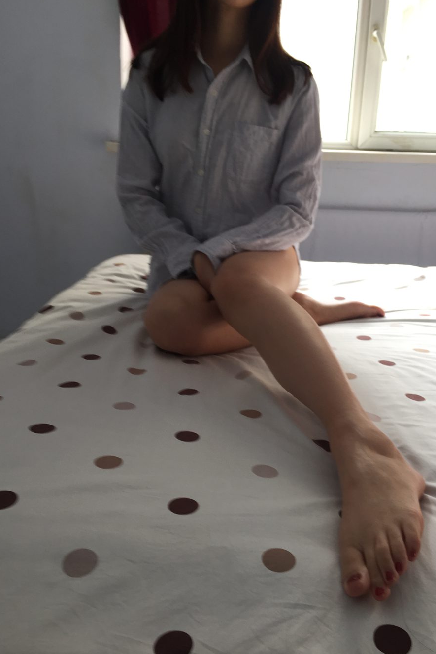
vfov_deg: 60.3
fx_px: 563
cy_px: 323
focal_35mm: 31
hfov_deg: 42.3
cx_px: 241
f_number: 2.2
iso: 40
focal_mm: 4.15
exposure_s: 1/50
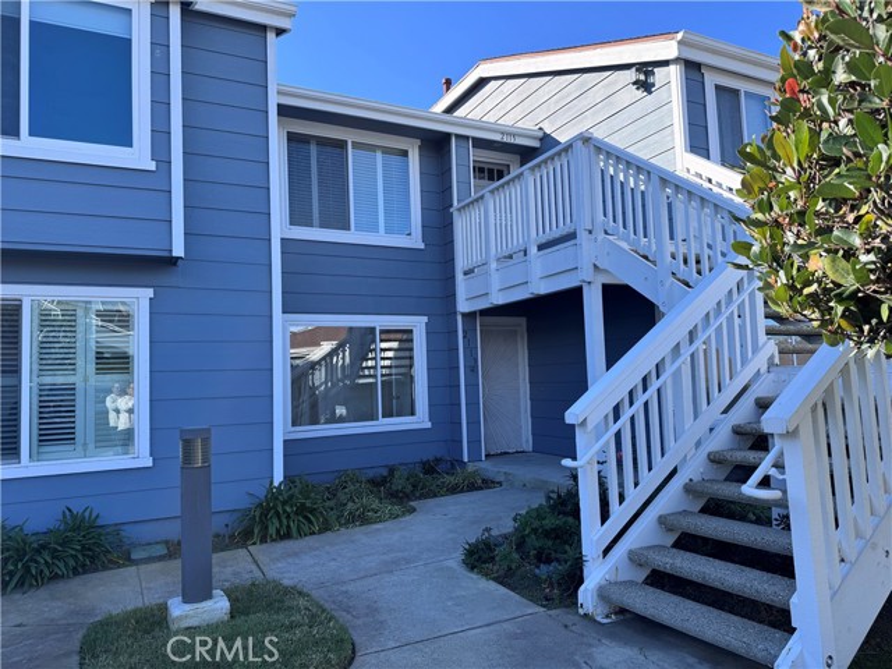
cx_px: 446
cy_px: 334
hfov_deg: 71.6
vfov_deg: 56.8
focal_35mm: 24
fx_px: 618
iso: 80
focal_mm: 6.76
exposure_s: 1/1193
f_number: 1.78
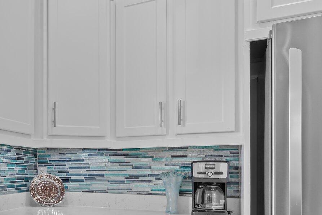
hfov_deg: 43.1
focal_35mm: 39
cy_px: 169
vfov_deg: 33.3
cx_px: 6
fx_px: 349
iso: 125
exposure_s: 1/1.67
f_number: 8
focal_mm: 17
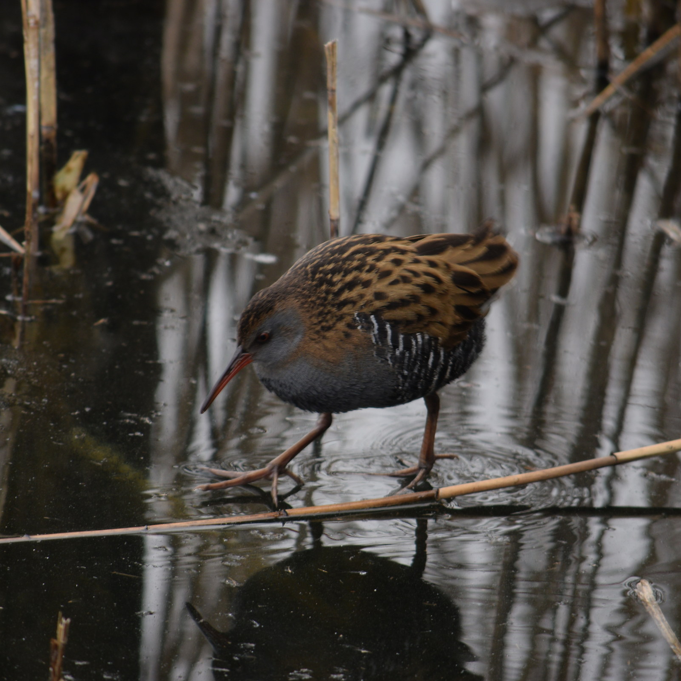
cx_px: 340
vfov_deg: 3.0
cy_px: 340
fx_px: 12798
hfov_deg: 3.0
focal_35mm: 575
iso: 200
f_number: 5.6
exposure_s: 1/160
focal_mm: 300
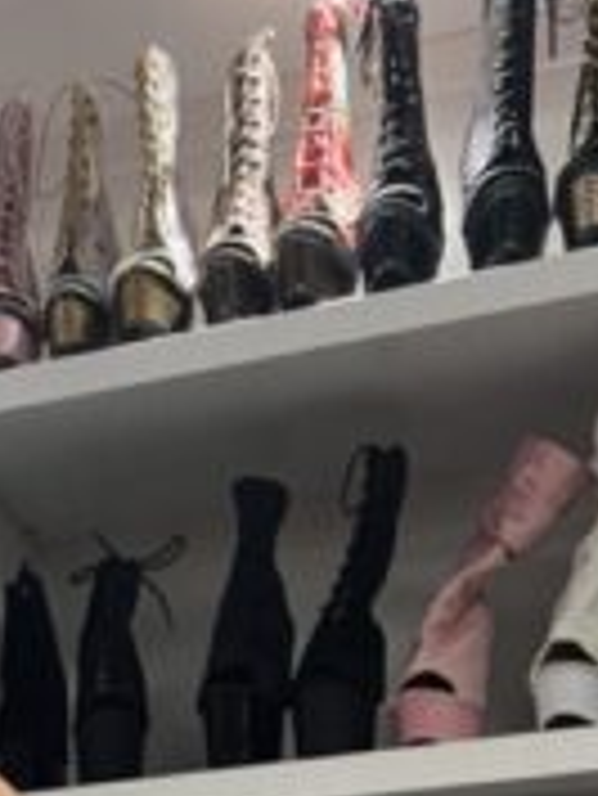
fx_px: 2025
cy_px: 1237
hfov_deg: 15.8
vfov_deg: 19.1
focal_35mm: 88
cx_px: -220
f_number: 1.5
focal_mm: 5.7
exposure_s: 1/60
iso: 100
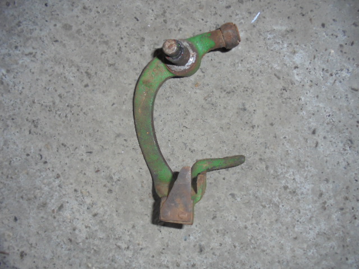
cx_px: 180
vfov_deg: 53.1
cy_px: 134
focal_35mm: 26
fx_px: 270
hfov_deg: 67.3
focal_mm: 4.6
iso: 200
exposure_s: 1/30
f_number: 3.5
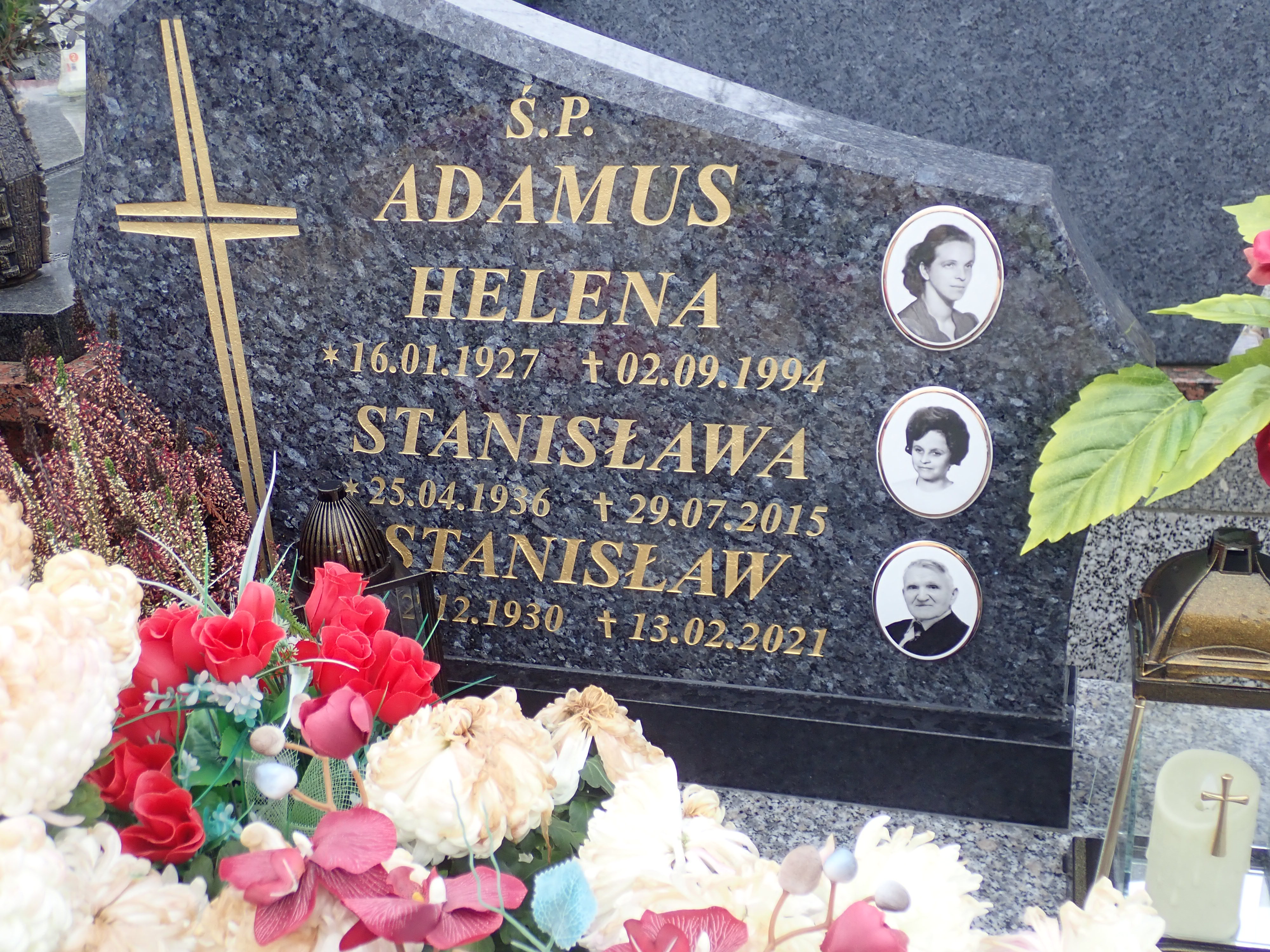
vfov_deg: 36.0
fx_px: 1468
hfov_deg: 46.8
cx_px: 635
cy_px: 476
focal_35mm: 40
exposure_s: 1/80
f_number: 2.8
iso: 125
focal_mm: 7.34
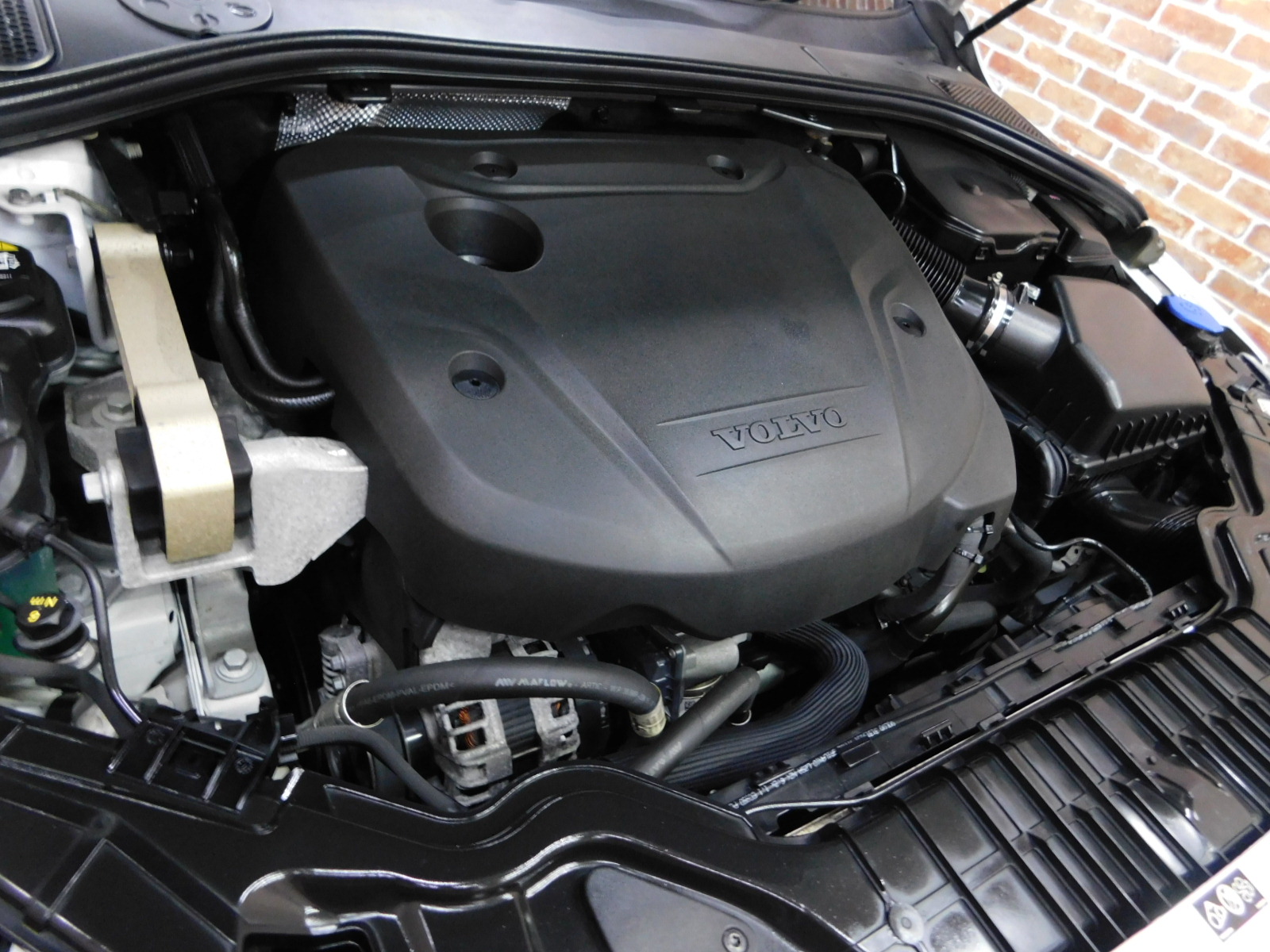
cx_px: 635
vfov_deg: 58.9
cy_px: 476
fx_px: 844
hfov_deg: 73.9
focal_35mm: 23
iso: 400
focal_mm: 4
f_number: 3
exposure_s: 1/15
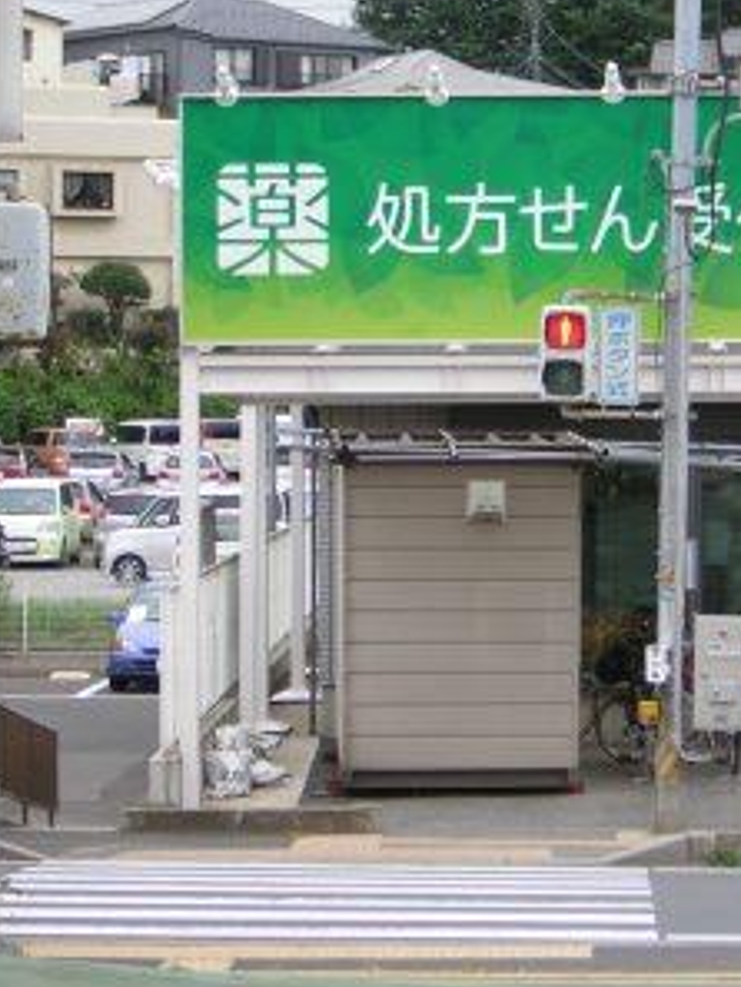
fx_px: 4649
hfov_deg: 9.1
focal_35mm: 163
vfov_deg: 12.1
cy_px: 452
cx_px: 728
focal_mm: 14.1
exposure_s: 1/121
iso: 50
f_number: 4.7
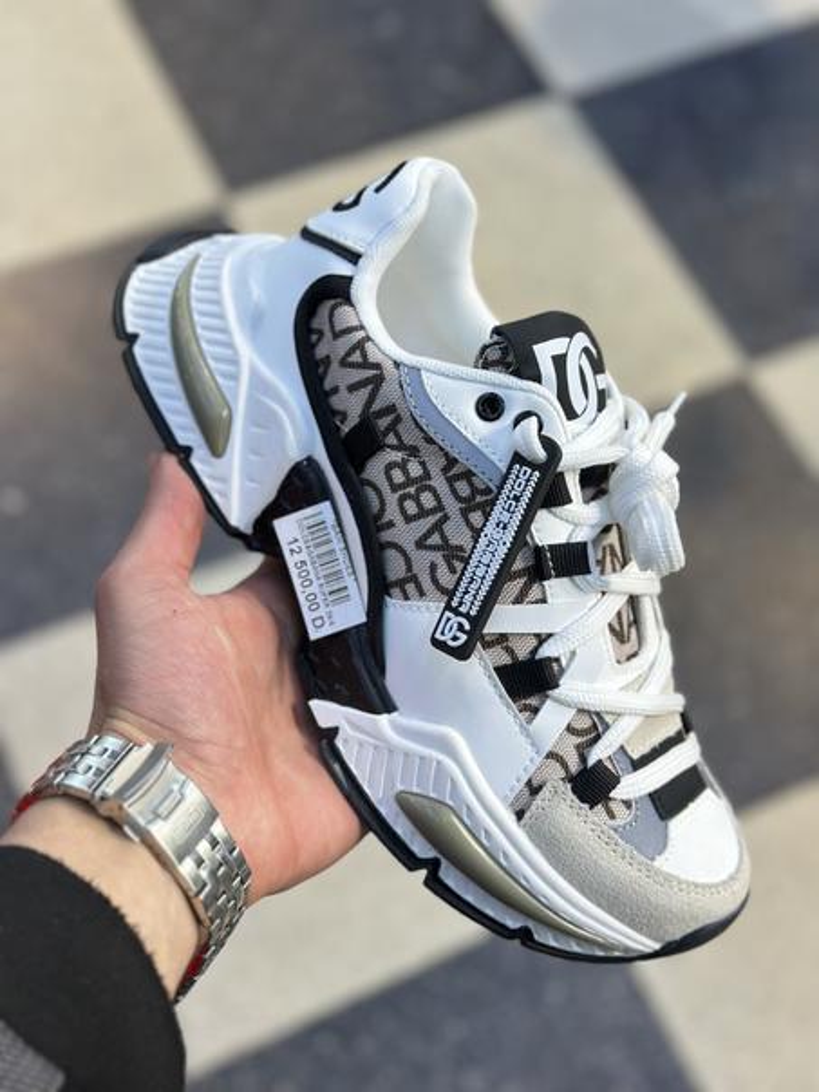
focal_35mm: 48
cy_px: 546
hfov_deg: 30.3
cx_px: 410
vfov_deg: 39.7
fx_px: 1514
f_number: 1.78
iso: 80
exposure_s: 1/202
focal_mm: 6.86
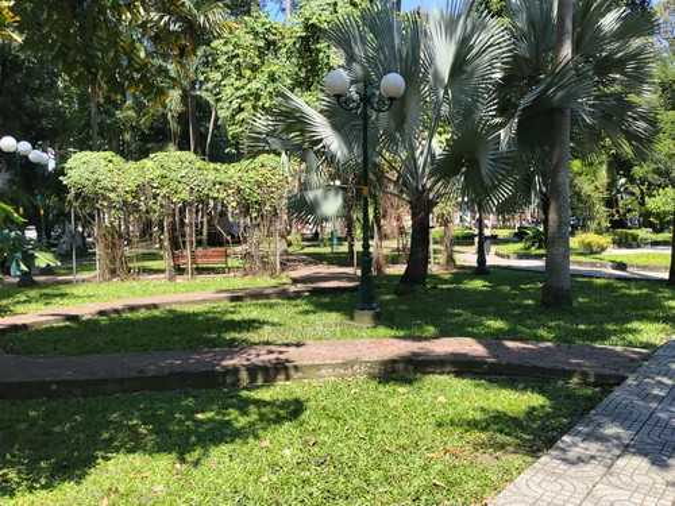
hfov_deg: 61.7
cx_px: 338
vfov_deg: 48.2
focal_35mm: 29
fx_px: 565
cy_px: 253
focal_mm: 4.22
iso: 50
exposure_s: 1/689
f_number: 1.8
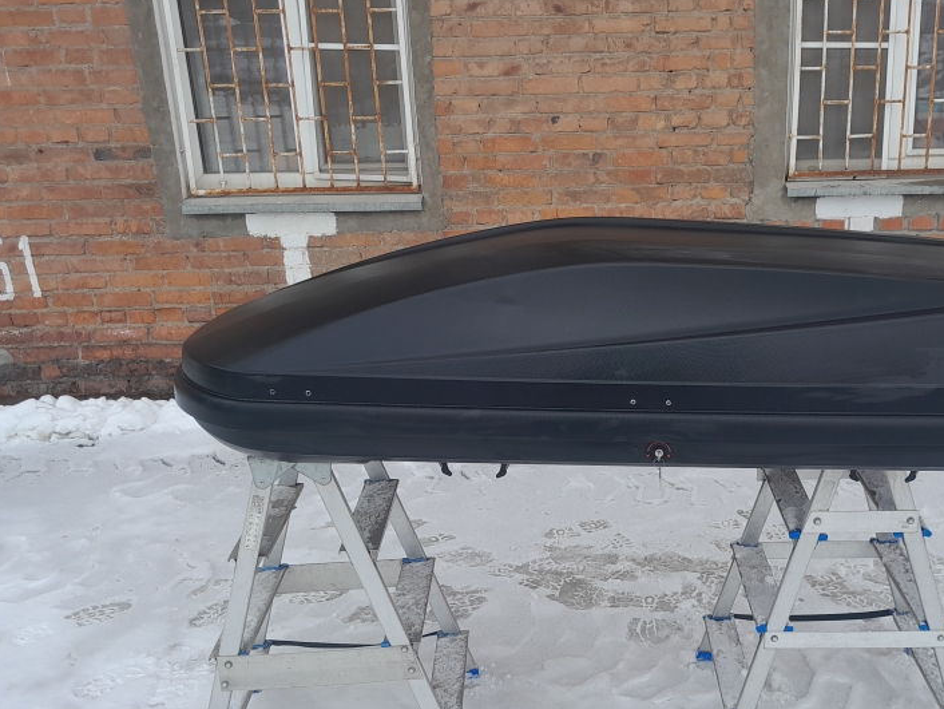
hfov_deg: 47.0
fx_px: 1064
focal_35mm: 39
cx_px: 635
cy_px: 431
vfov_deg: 36.7
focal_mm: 4
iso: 40
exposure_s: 1/197
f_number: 1.8
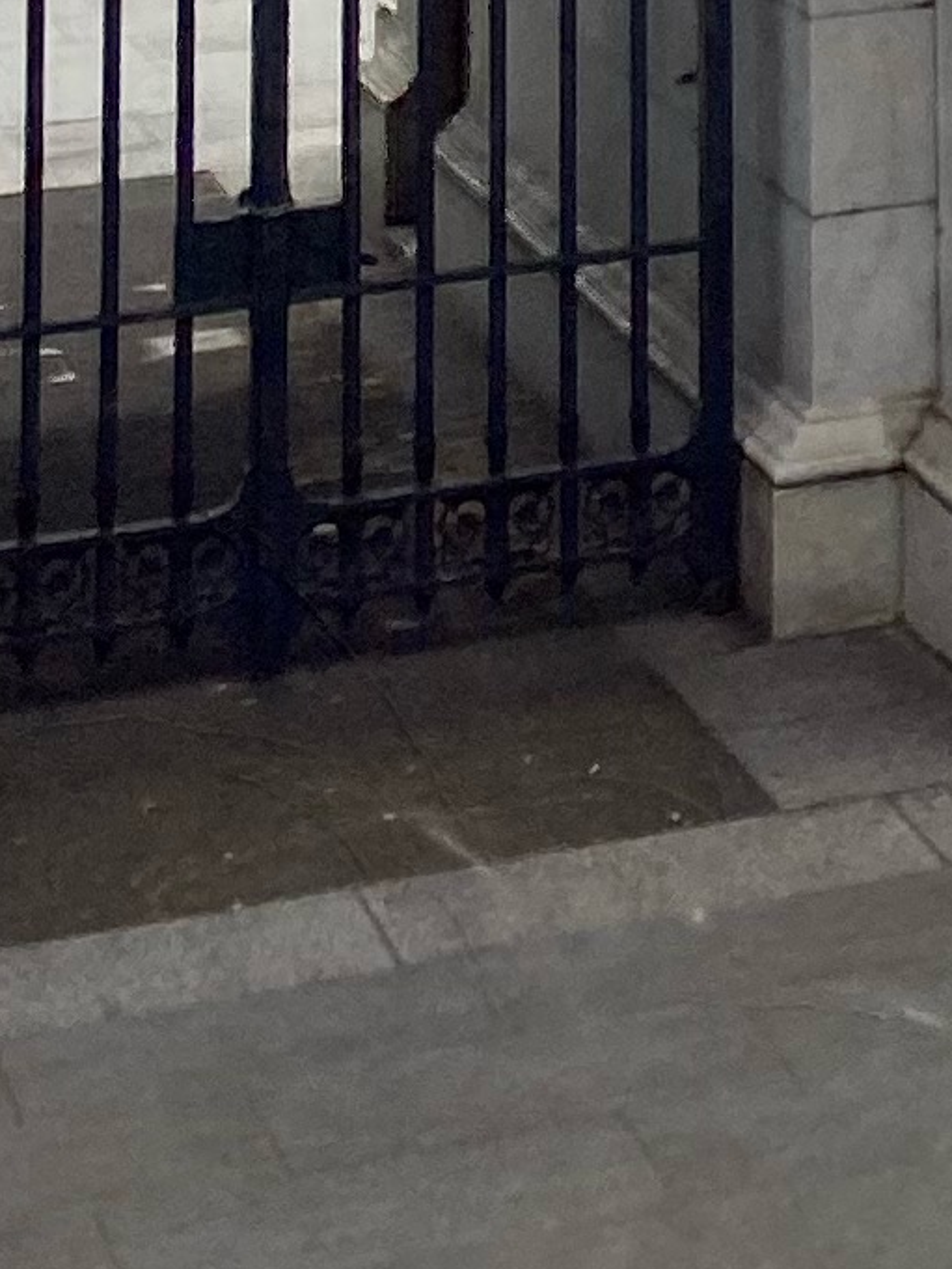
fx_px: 5645
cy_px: -2029
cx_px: 1606
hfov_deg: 9.3
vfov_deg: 10.5
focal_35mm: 154
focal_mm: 4.25
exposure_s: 1/4115
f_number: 1.8
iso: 32
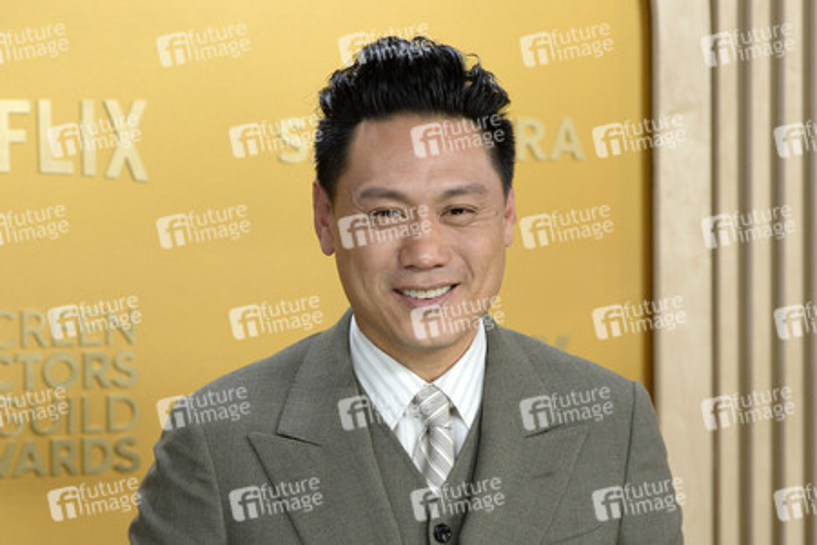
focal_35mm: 102
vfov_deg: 13.4
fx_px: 2315
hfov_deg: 20.0
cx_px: 408
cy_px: 272
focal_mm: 102
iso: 2500
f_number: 5.6
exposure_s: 1/250
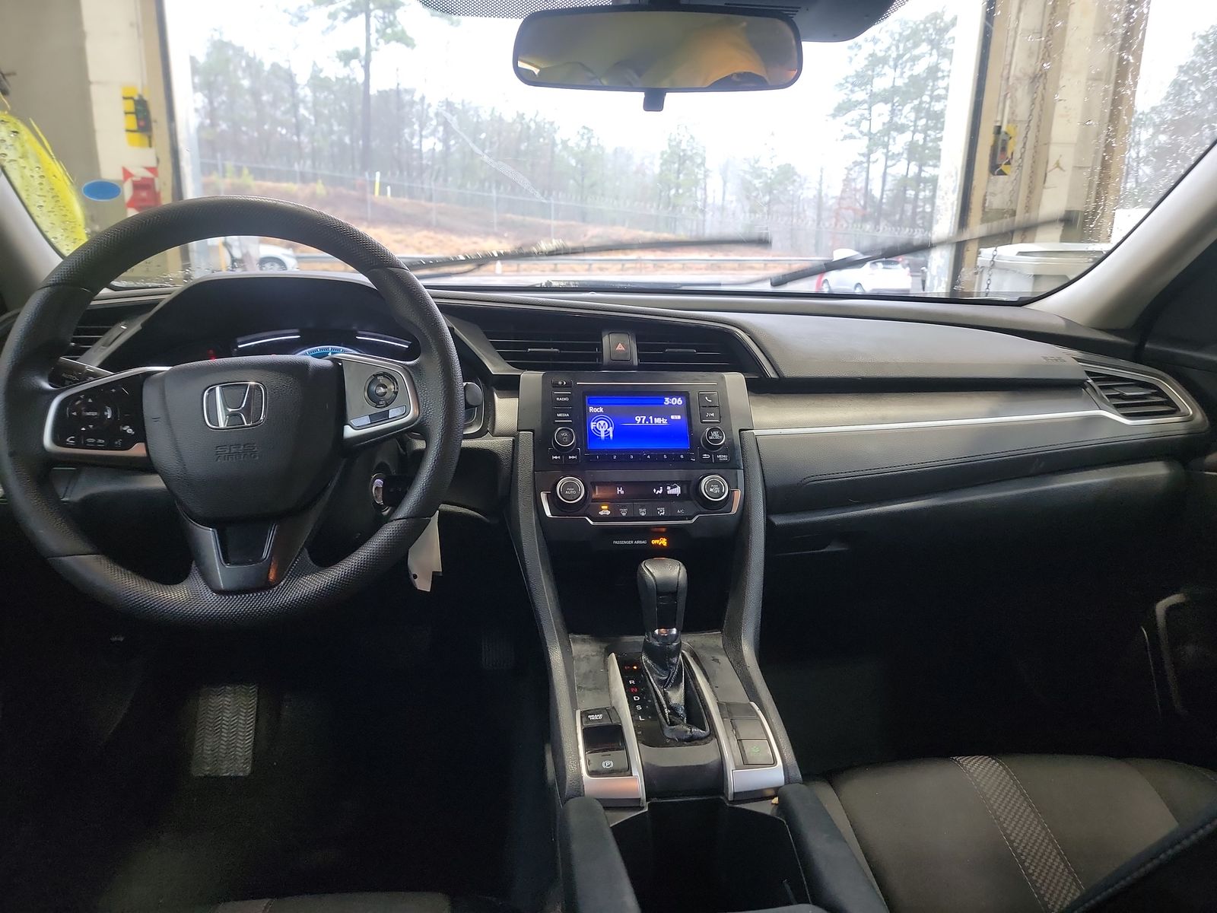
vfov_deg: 56.8
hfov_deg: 71.6
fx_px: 844
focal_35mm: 24
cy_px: 456
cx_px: 608
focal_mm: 6.7
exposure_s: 1/59
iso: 468
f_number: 1.8
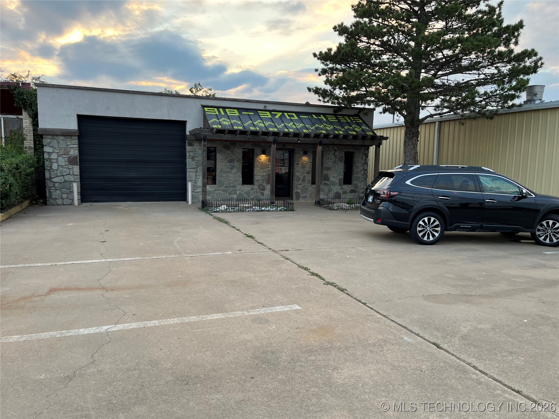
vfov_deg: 53.1
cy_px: 210
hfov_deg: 67.3
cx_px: 280
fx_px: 420
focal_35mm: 26
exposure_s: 1/124
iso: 40
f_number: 1.6
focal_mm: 5.1
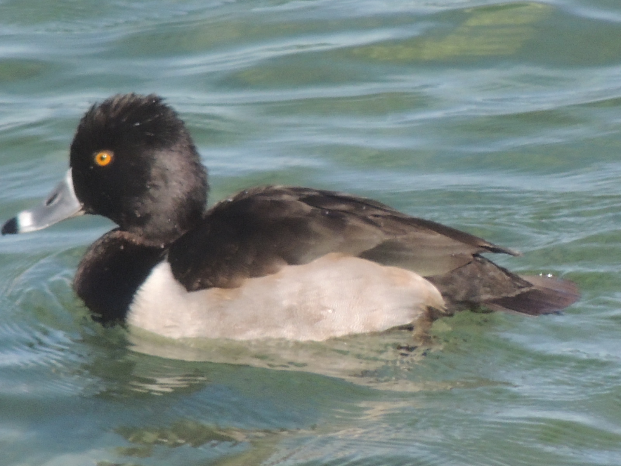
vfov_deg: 1.5
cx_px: 310
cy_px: 233
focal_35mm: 1000
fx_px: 17940
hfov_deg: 2.0
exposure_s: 1/1000
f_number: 5.9
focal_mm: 180
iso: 320
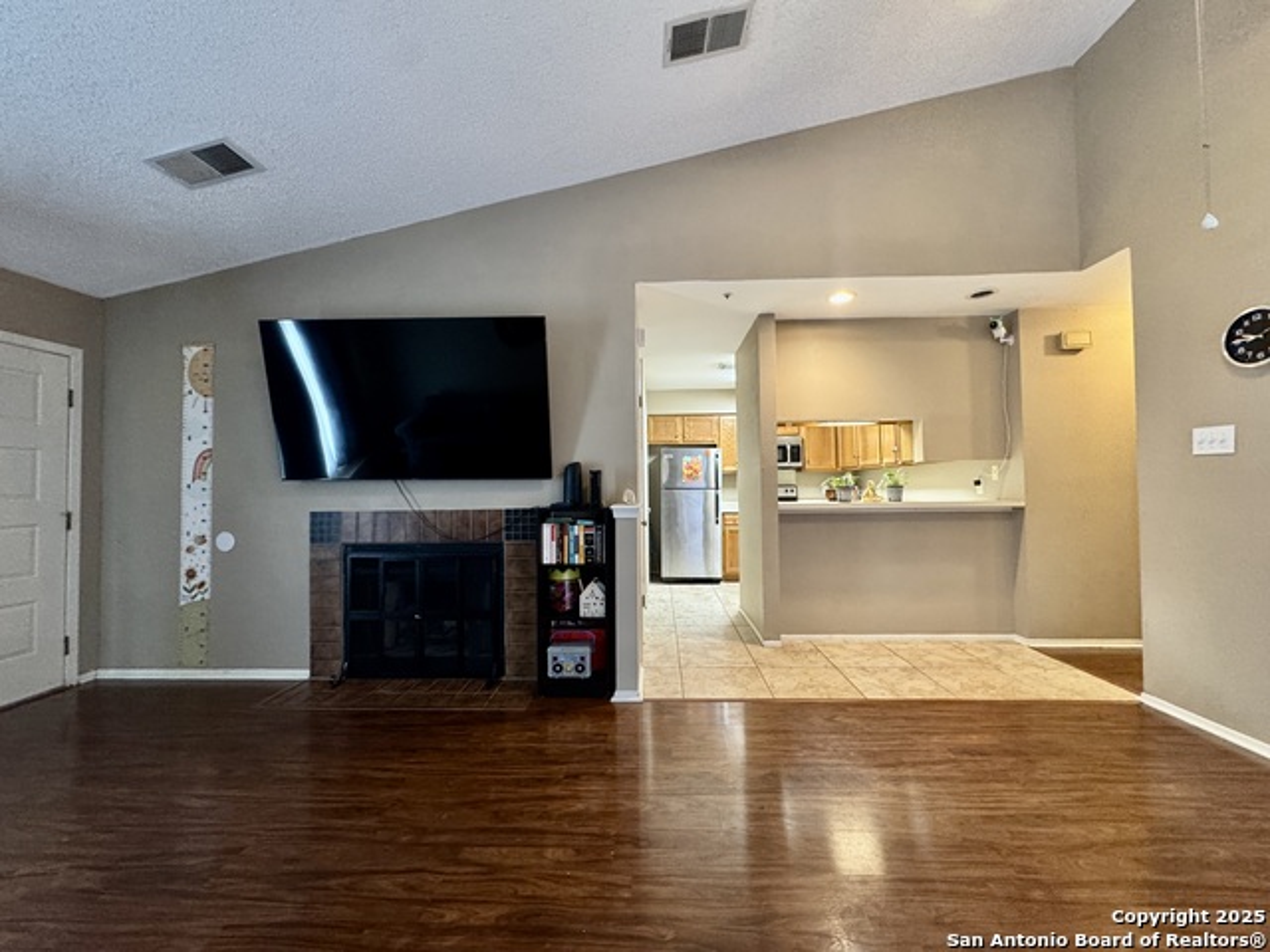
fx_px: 514
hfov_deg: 102.1
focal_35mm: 14
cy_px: 476
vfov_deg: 85.7
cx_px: 635
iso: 500
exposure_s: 1/60
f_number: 2.2
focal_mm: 2.22
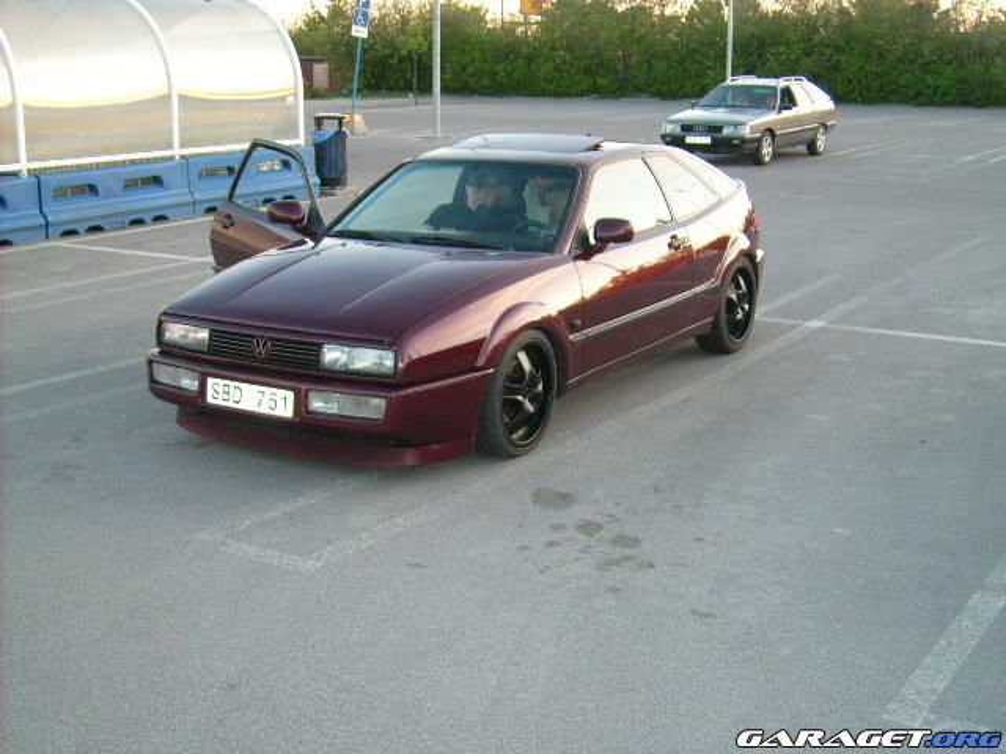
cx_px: 503
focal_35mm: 45
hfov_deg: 42.1
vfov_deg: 32.2
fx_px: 1308
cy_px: 377
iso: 100
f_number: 3.1
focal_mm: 7.53
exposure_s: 1/60
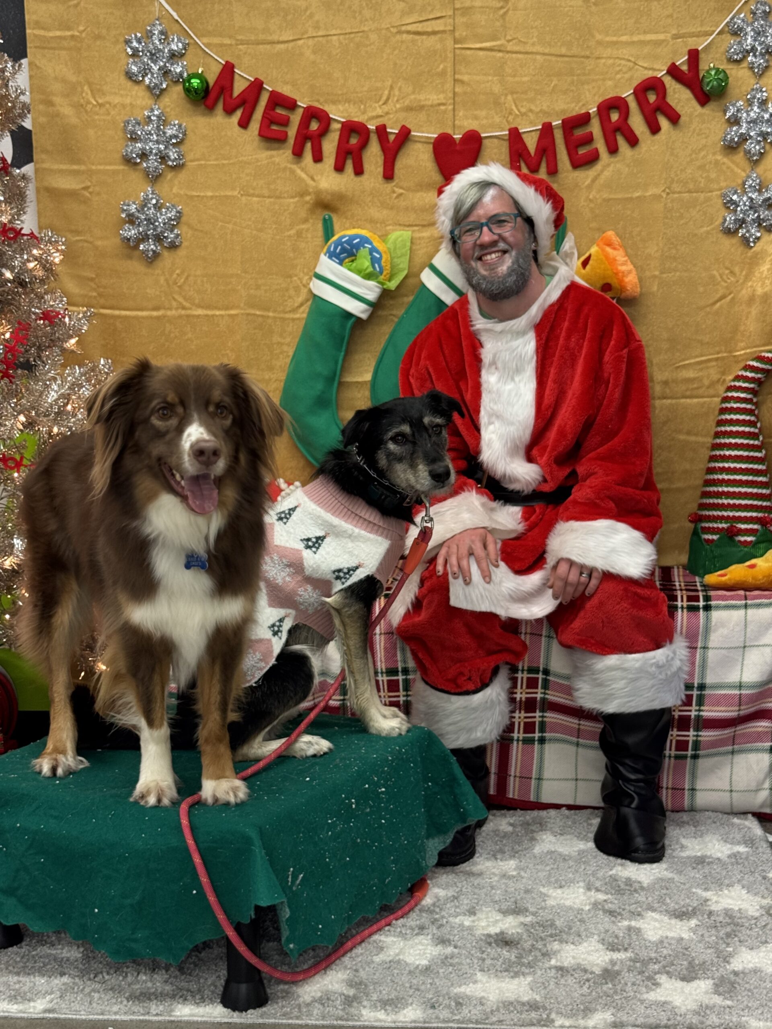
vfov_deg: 39.7
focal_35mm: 48
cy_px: 514
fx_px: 1427
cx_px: 386
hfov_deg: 30.3
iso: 160
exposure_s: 1/60
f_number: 1.78
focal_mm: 6.76
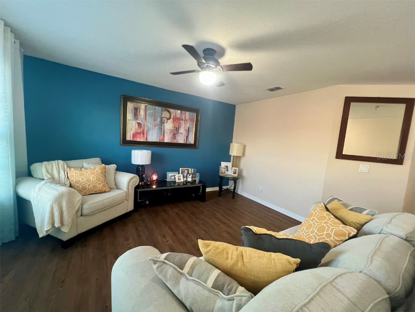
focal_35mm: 13
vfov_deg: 89.9
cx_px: 208
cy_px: 156
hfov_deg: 106.2
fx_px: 156
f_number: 1.8
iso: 320
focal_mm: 1.57
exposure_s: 1/60
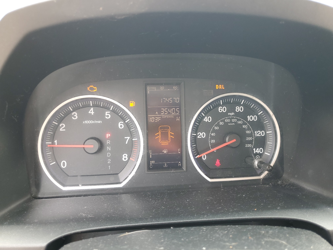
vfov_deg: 53.1
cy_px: 125
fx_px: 250
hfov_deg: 67.3
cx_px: 166
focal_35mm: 26
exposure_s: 1/60.2
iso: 50
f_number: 1.5
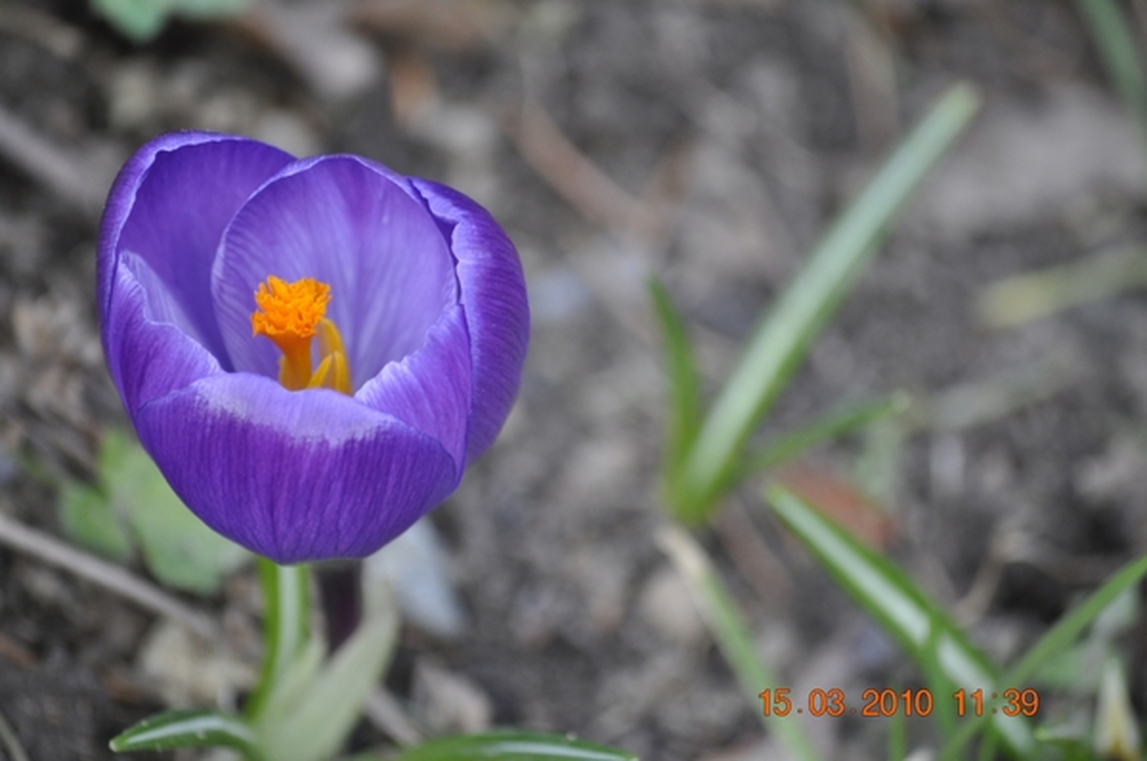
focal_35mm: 300
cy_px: 380
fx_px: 9543
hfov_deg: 6.9
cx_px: 574
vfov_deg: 4.6
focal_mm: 200
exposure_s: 1/125
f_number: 6.7
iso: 400
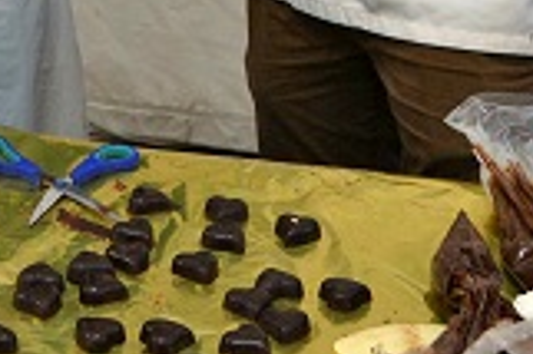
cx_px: -30
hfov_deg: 18.2
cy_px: -283
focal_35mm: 109
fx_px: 1612
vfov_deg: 11.6
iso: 400
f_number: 4.5
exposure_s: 1/80
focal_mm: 18
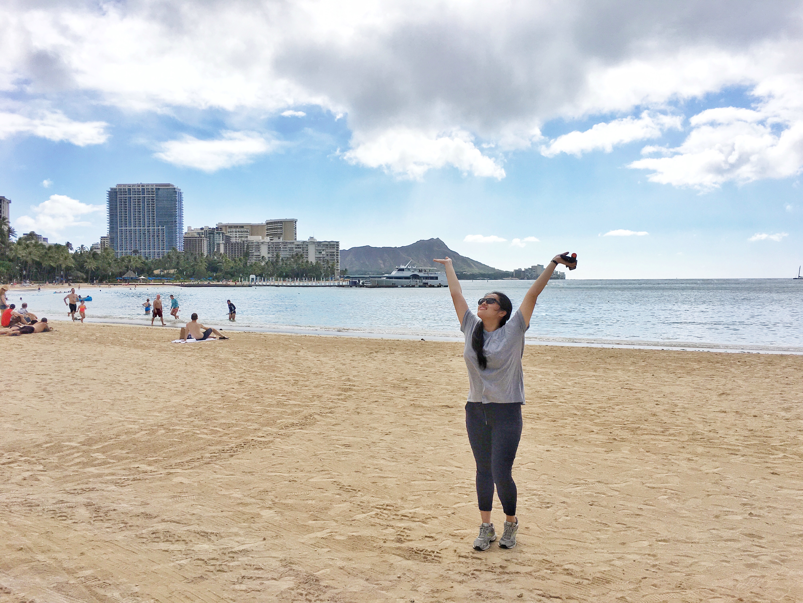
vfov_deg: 48.2
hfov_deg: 61.7
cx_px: 402
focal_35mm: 29
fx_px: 673
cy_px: 302
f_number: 2.2
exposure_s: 1/5917
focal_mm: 4.15
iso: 25
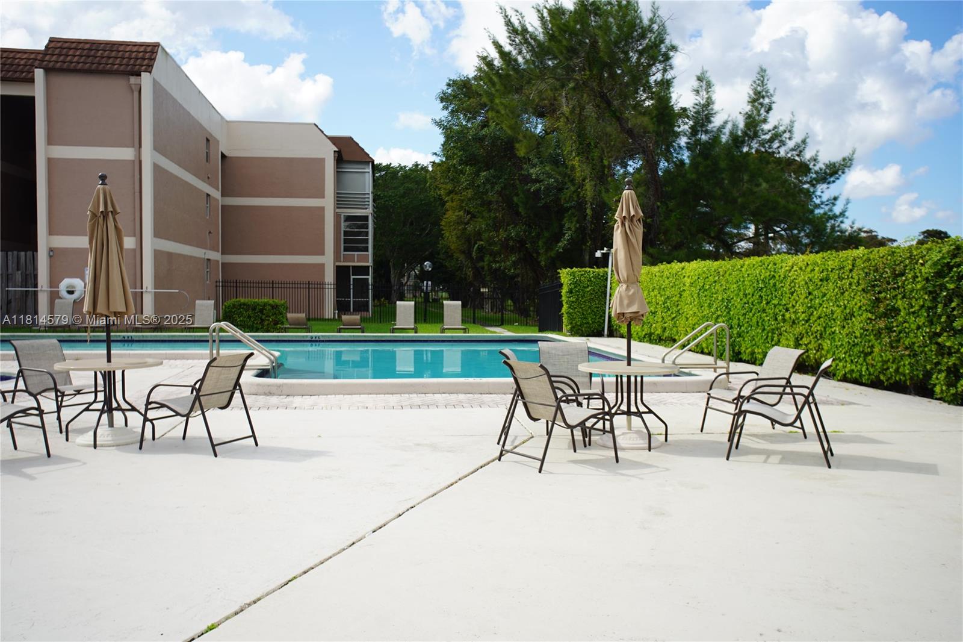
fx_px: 936
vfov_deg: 37.8
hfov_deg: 54.4
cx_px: 482
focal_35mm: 35
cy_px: 321
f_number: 5
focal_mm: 35
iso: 100
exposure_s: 1/400
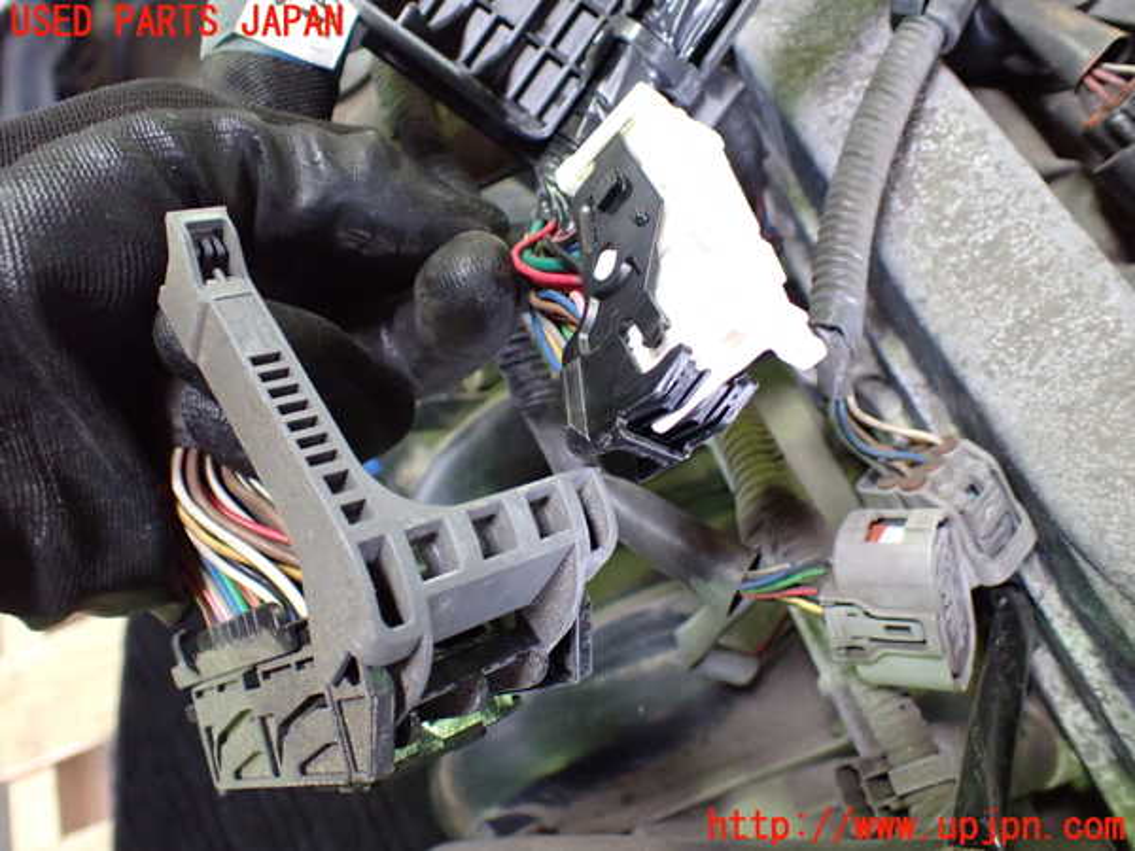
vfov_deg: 46.8
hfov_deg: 60.0
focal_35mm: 30
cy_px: 426
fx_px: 984
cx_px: 568
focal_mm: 5.4
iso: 800
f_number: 2.3
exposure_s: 1/50
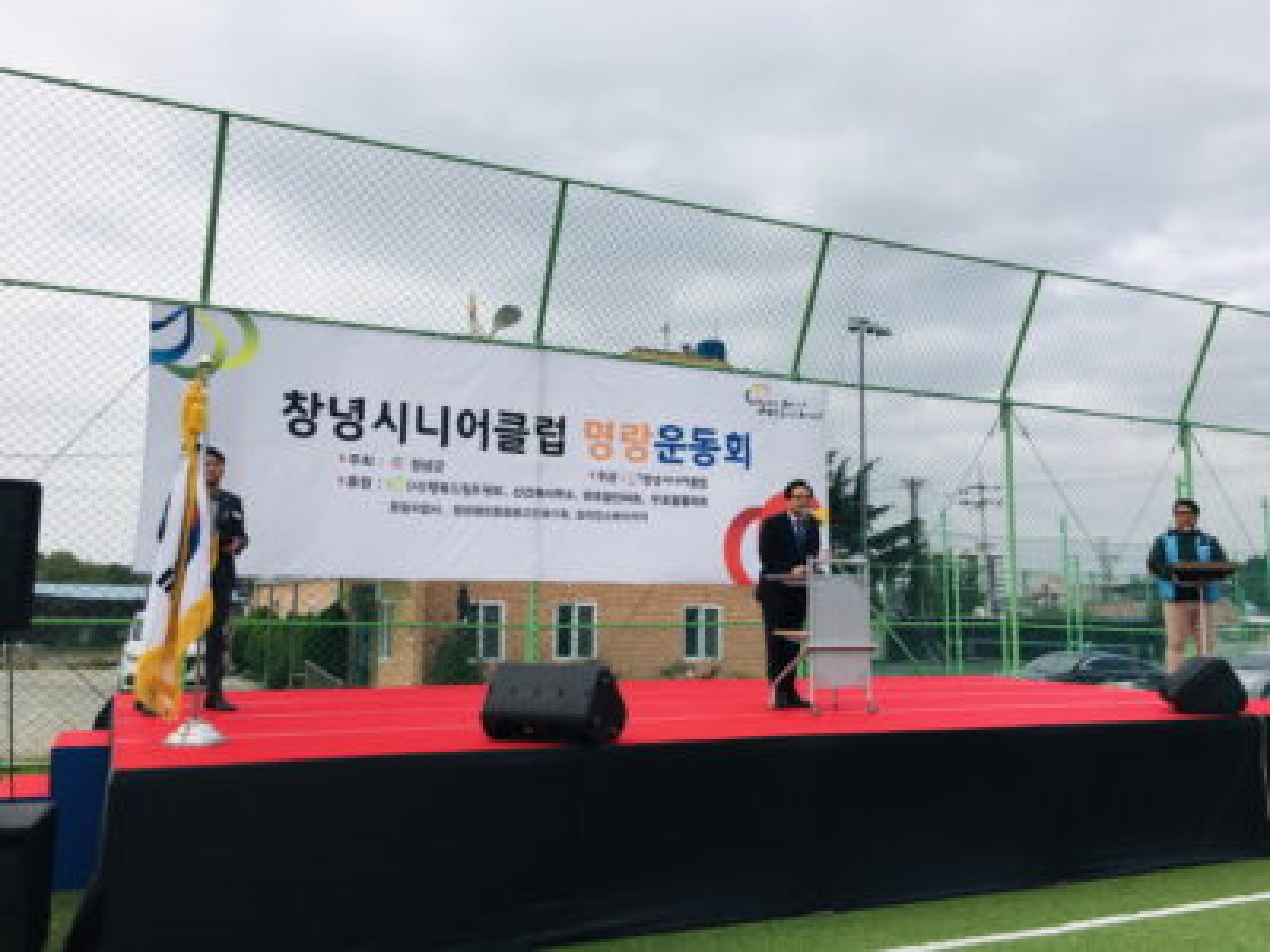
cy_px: 476
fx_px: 1064
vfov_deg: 48.2
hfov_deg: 61.7
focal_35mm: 29
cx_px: 635
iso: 25
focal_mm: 4.15
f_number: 2.2
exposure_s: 1/1282
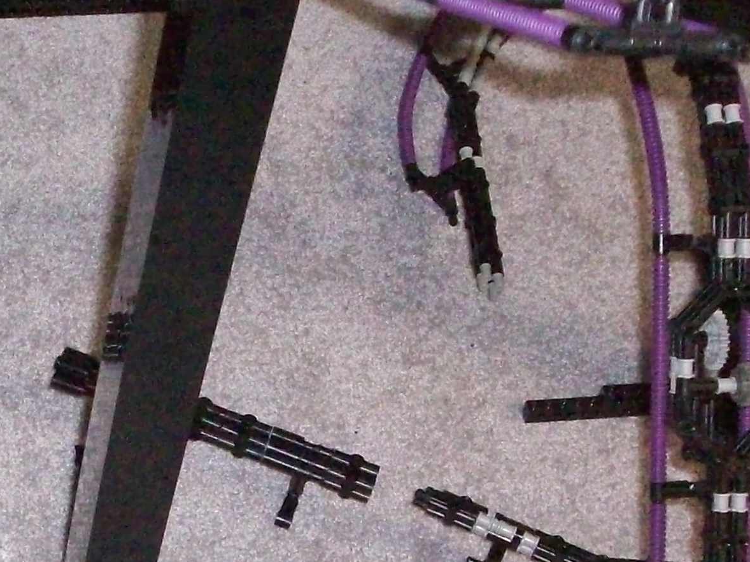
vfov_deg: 15.2
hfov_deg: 20.1
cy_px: 525
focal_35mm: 96
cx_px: 116
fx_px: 2080
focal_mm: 6.2
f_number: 2.8
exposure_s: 1/128
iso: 800
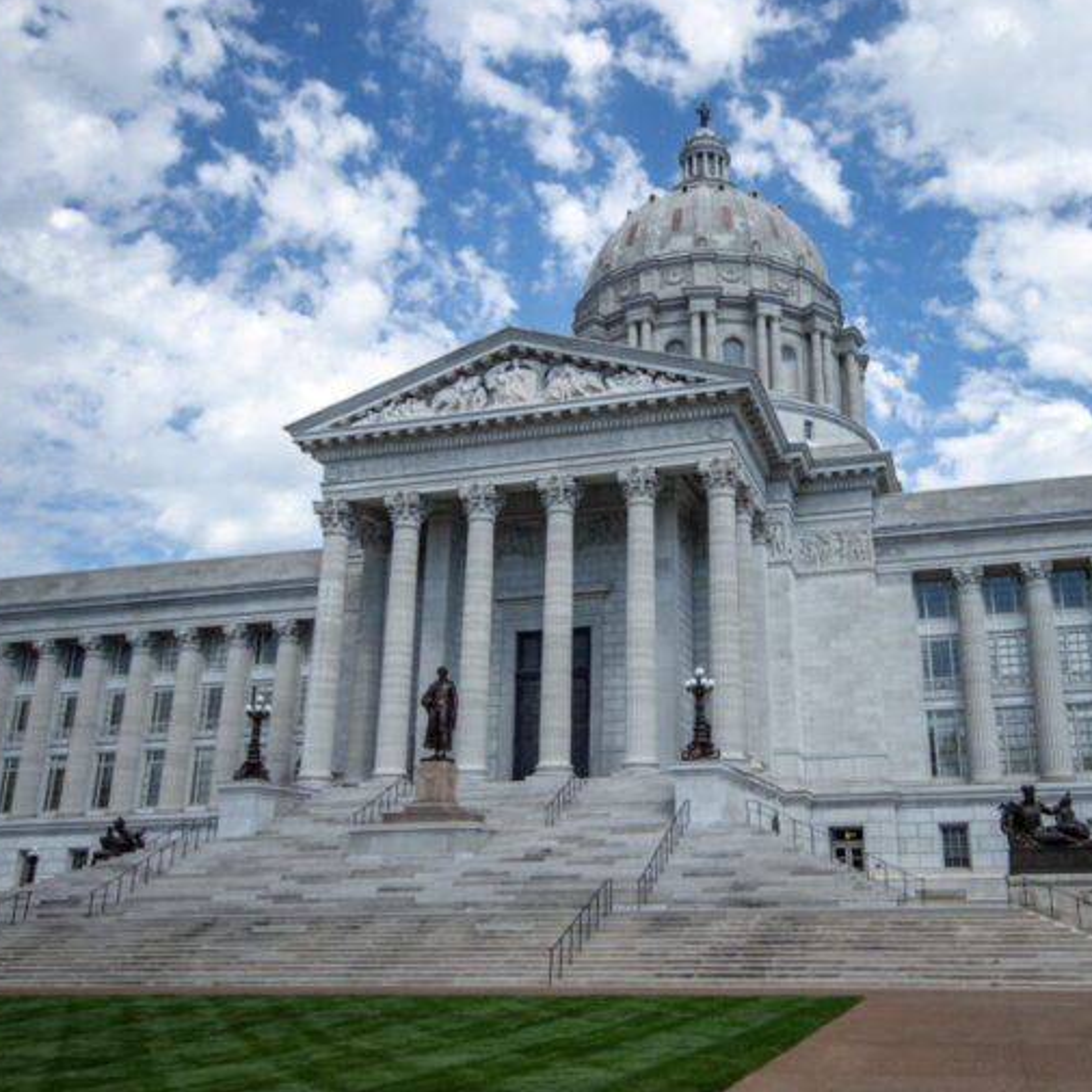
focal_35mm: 31
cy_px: 542
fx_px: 1106
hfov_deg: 51.9
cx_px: 694
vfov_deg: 52.5
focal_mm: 16
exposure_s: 1/1600
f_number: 5
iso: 200
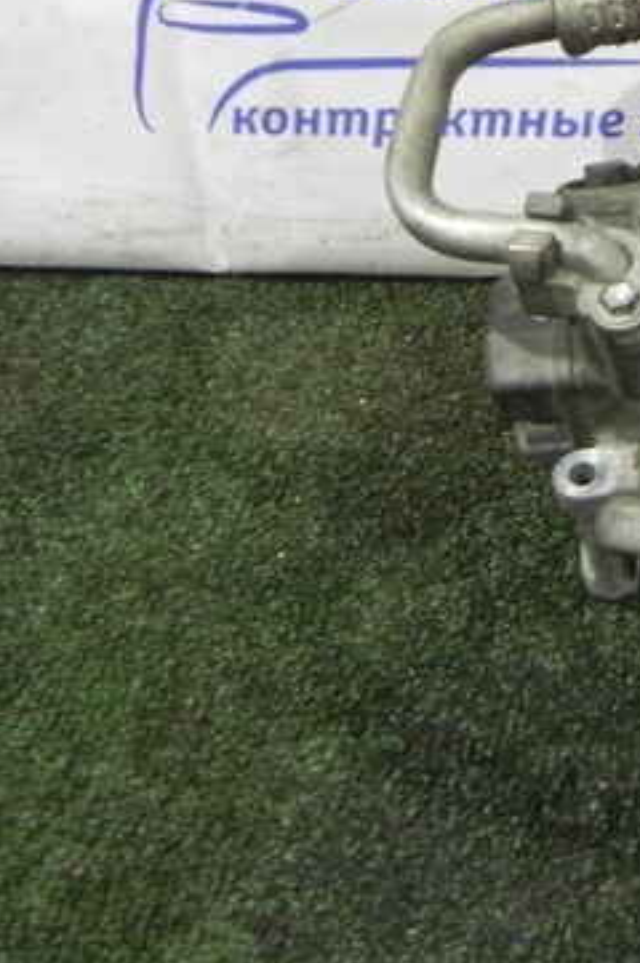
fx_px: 1603
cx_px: 765
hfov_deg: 21.1
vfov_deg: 33.1
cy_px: 315
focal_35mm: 60
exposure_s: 1/13
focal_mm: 4.6
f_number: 2.8
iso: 400
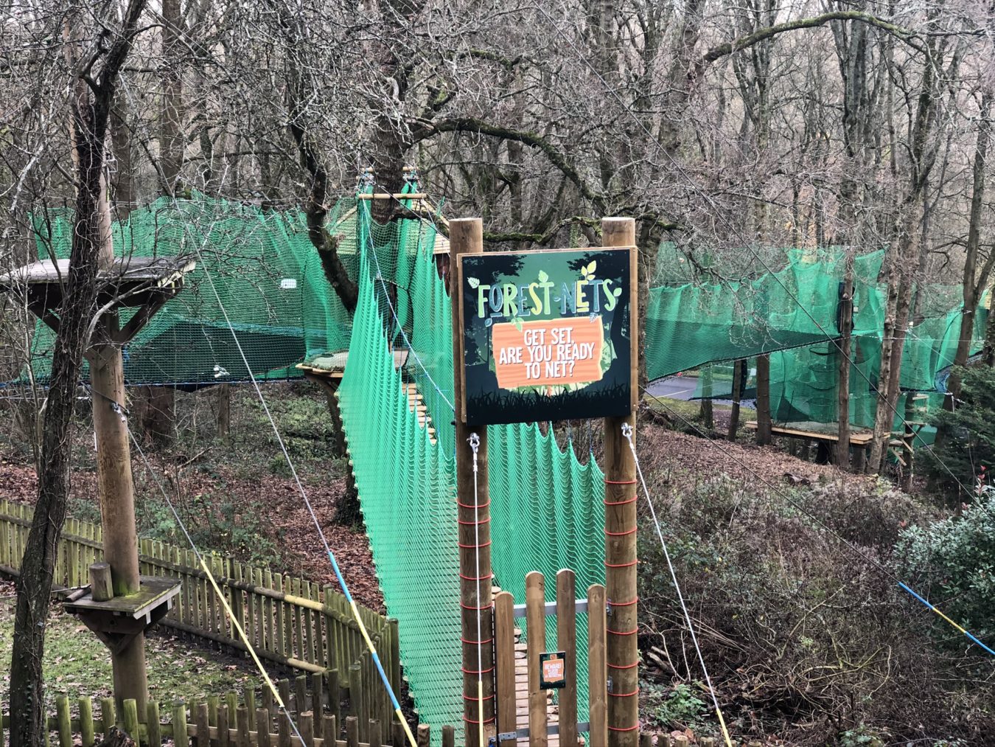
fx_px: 1495
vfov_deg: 28.0
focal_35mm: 52
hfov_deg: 36.8
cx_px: 498
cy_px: 374
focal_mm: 6
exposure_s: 1/60
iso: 32
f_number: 2.4
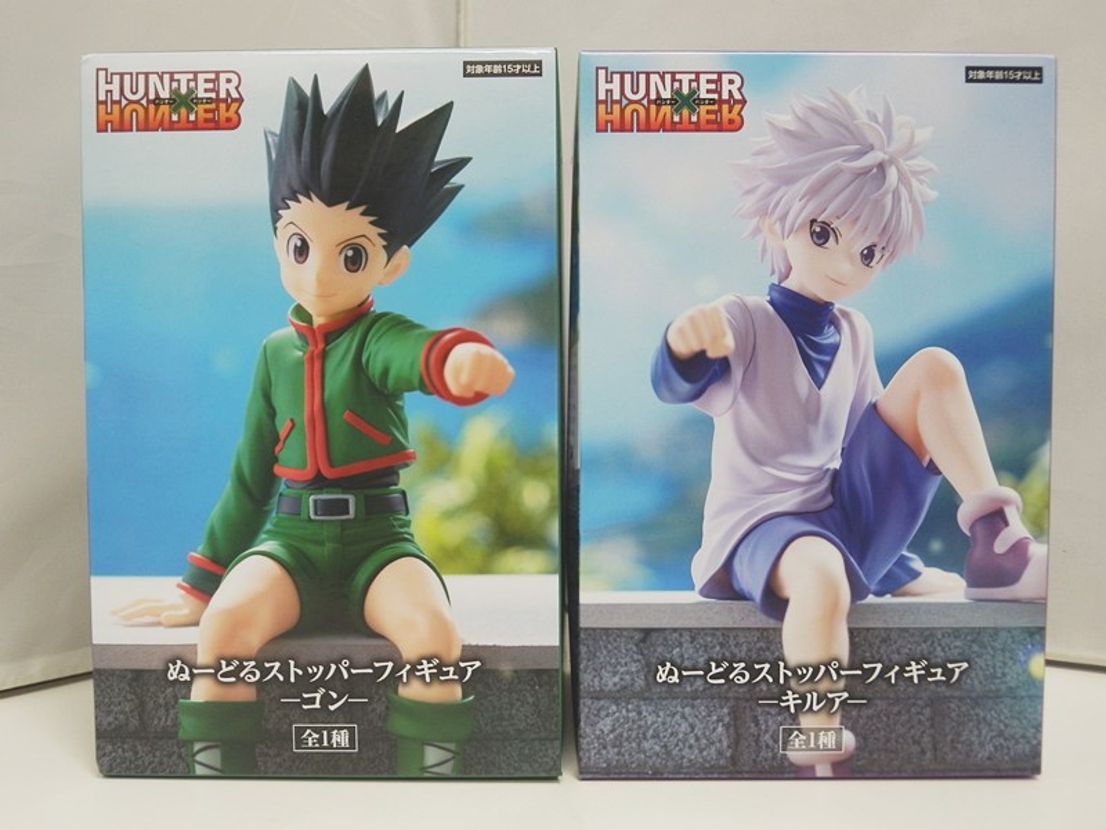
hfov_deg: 50.1
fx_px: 1182
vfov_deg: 38.7
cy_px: 415
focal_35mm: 37
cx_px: 553
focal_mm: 6.7
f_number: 3.9
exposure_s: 1/25
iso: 200
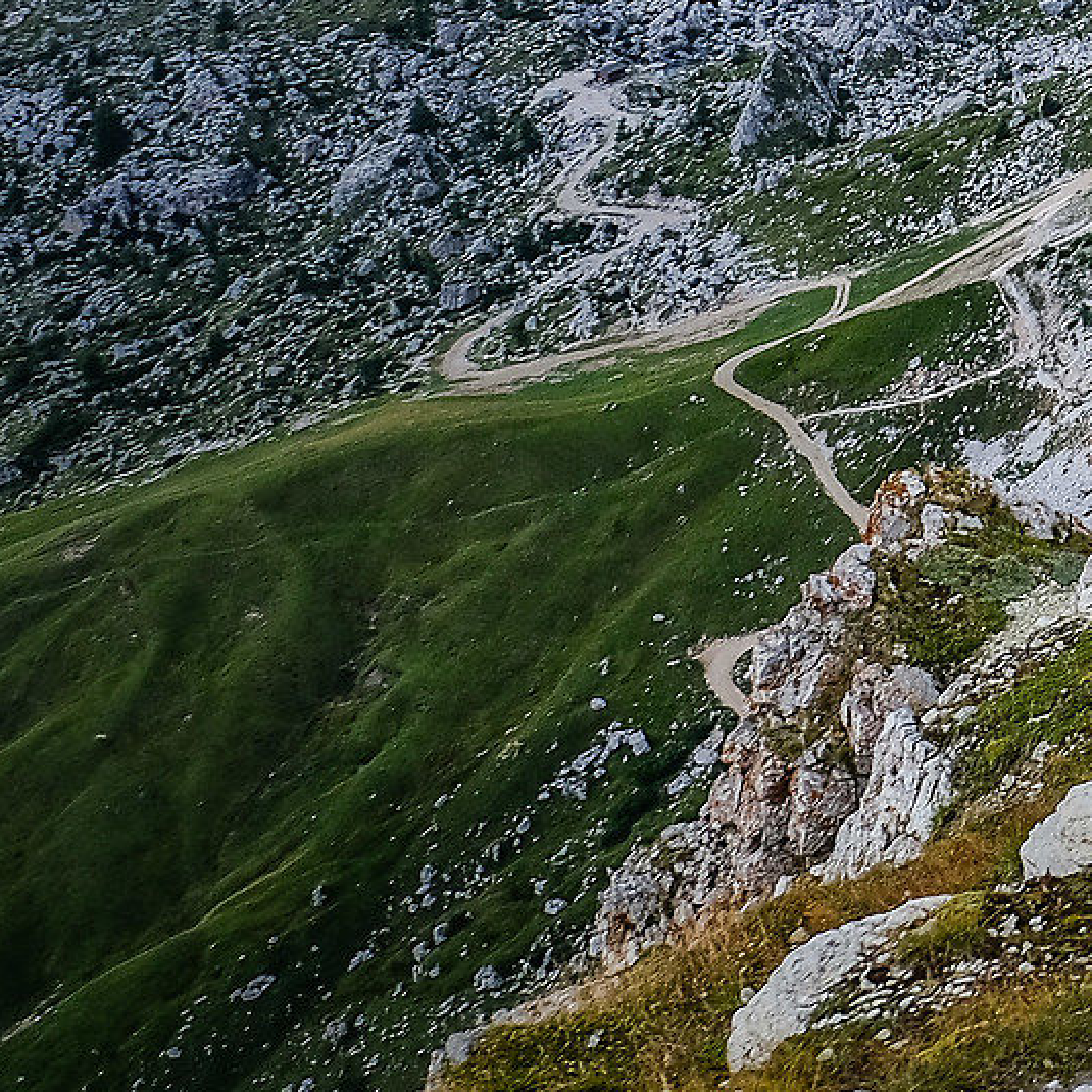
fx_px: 3676
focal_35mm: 103
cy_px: -378
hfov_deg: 13.7
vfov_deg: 15.9
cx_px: 2347
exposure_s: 1/170
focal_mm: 18
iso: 100
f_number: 3.6
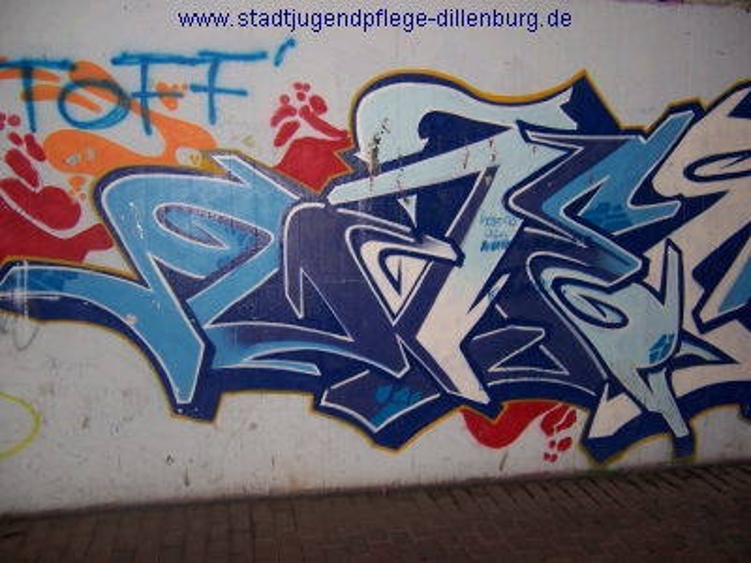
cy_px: 282
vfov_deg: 42.9
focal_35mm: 33
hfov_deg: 55.4
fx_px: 716
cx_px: 376
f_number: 2.8
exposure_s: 1/60
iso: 80
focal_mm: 5.5
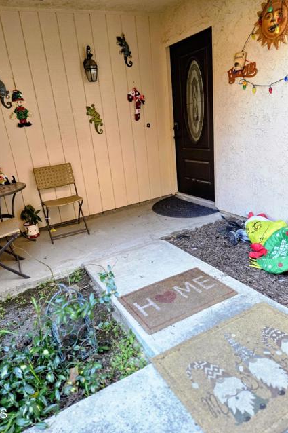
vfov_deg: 73.8
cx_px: 127
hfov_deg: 53.0
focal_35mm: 24
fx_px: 288
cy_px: 216
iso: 400
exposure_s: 1/240
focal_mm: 5.4
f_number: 1.8
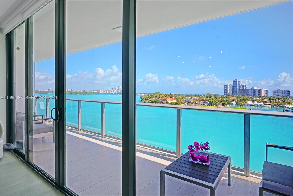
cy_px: 98
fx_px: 159
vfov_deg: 63.2
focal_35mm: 20
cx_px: 146
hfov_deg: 85.4
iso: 100
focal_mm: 13
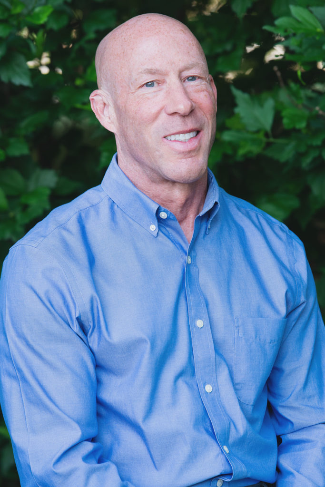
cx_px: 162
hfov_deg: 7.6
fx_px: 2436
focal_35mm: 180
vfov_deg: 11.4
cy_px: 244
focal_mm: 180
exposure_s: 1/200
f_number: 5.6
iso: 800
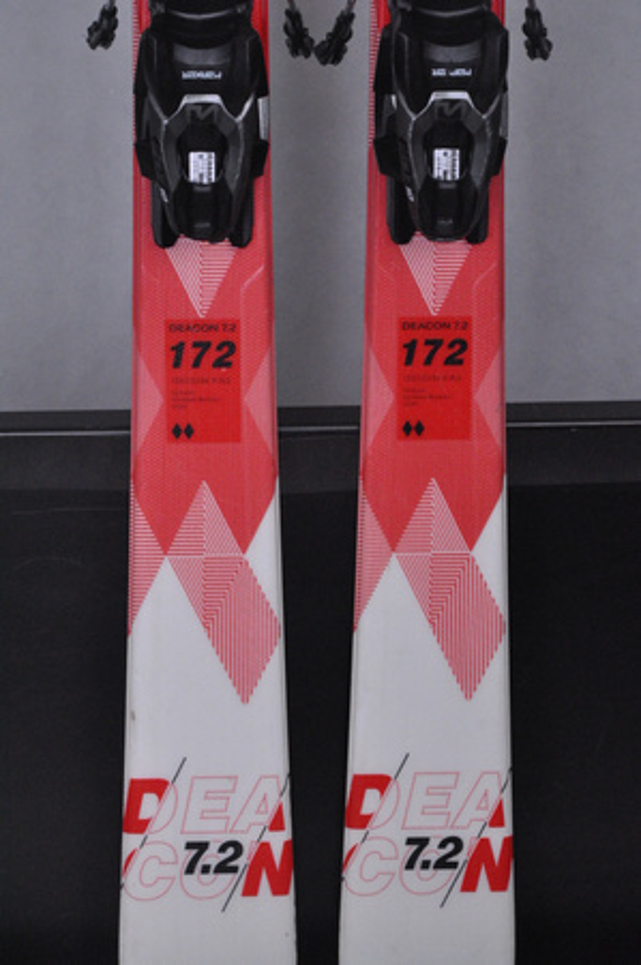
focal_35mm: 112
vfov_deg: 18.2
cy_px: 482
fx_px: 3011
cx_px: 320
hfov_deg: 12.2
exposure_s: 1/125
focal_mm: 75
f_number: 9.5
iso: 3200
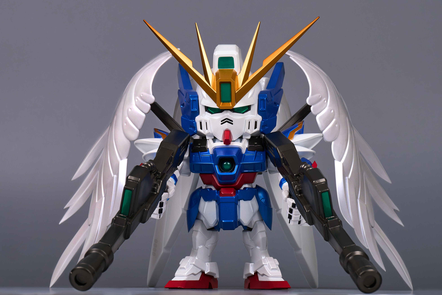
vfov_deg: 7.1
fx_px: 2369
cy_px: 148
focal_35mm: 193
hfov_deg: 10.7
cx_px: 221
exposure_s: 1/40
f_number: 11
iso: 320
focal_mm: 129
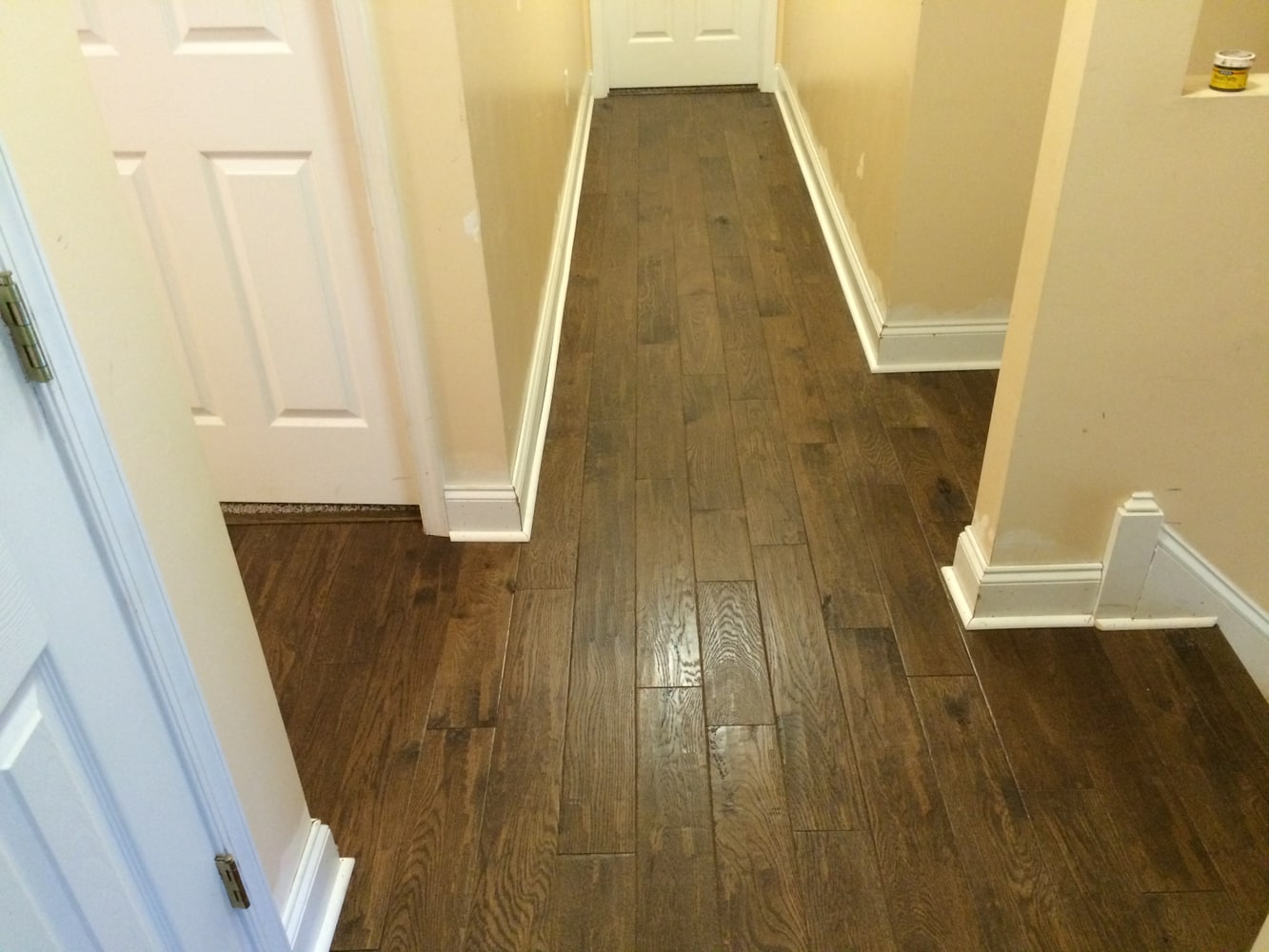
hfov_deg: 61.7
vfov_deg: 48.2
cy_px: 476
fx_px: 1063
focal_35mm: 29
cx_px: 634
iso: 320
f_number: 2.2
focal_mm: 4.15
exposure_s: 1/30
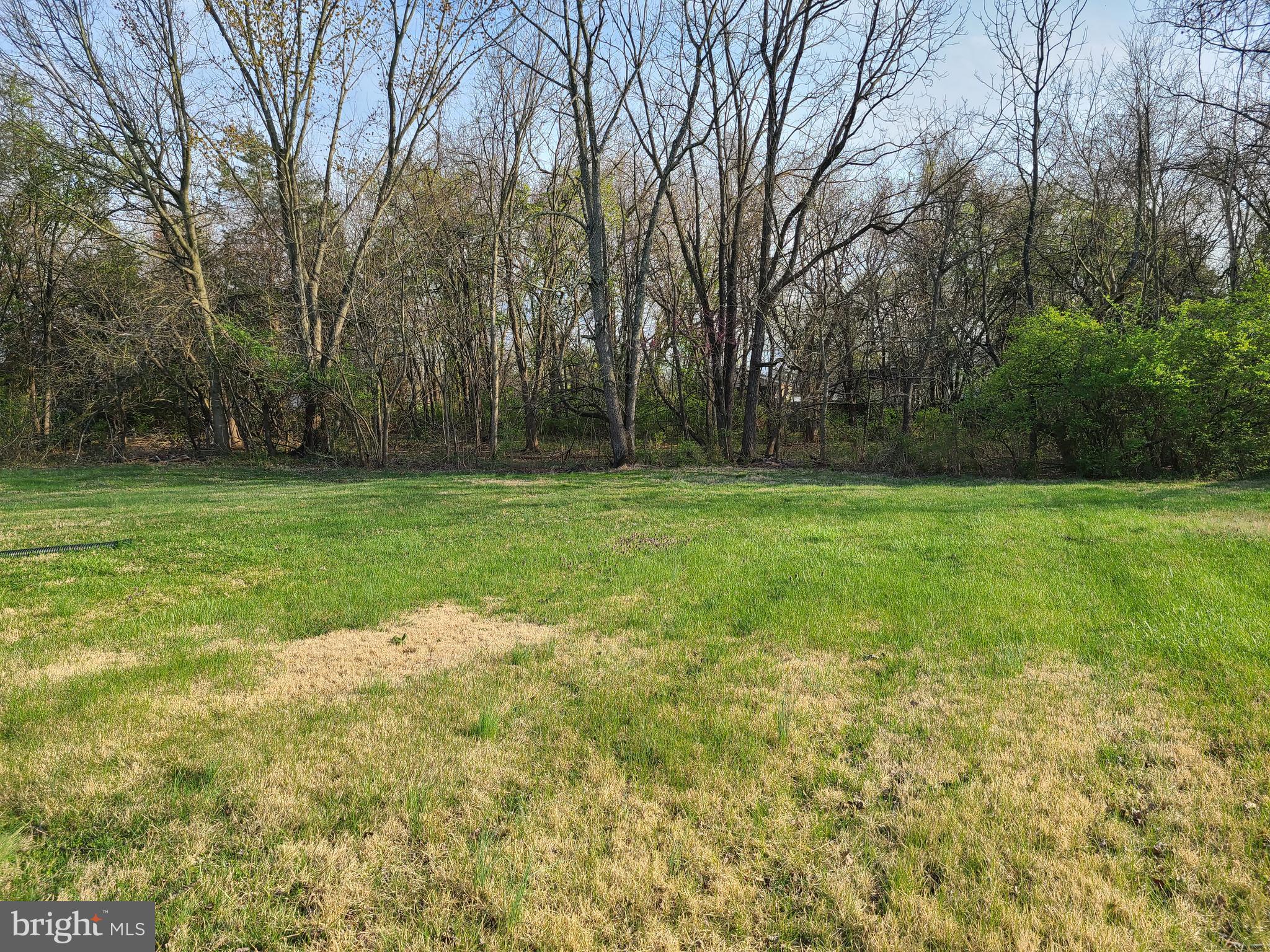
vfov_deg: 53.1
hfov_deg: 67.3
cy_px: 476
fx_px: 954
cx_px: 635
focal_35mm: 26
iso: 40
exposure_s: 1/854
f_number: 1.8
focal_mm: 5.4
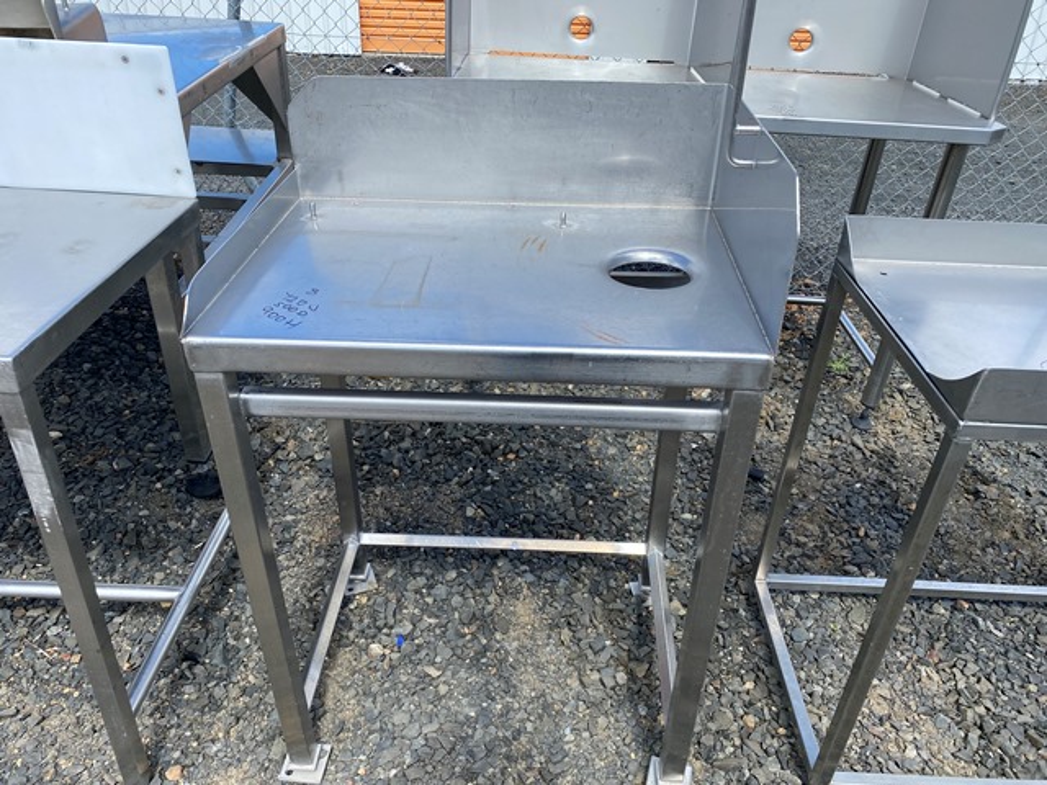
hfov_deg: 67.3
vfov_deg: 53.1
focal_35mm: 26
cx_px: 524
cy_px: 392
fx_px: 786
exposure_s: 1/1377
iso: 32
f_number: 1.8
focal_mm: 4.25
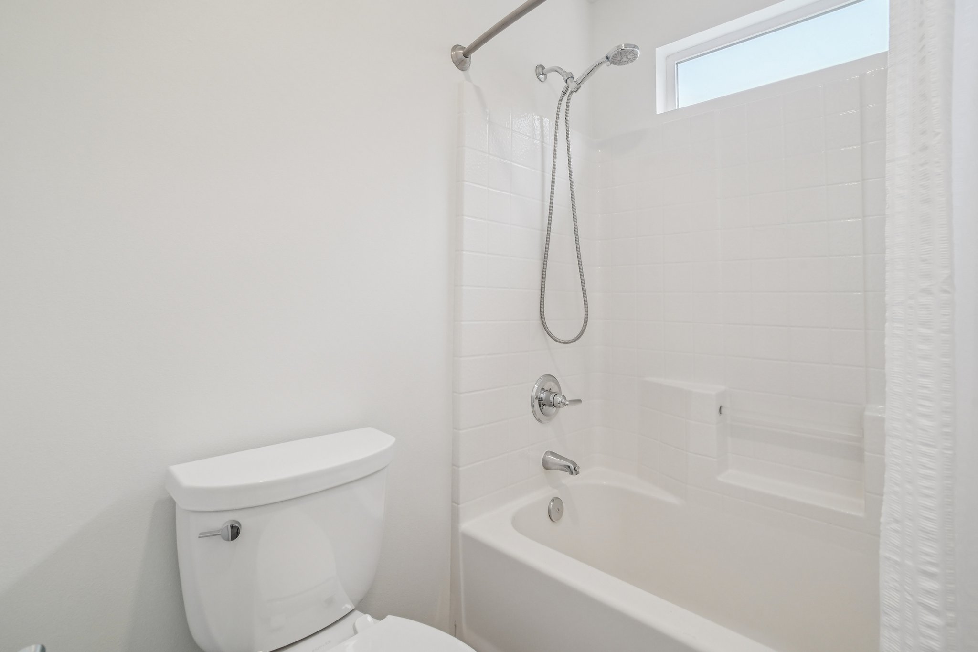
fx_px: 435
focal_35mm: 16
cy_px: 326
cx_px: 489
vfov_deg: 73.7
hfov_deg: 96.7
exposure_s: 1/80
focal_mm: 16
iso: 1600
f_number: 8
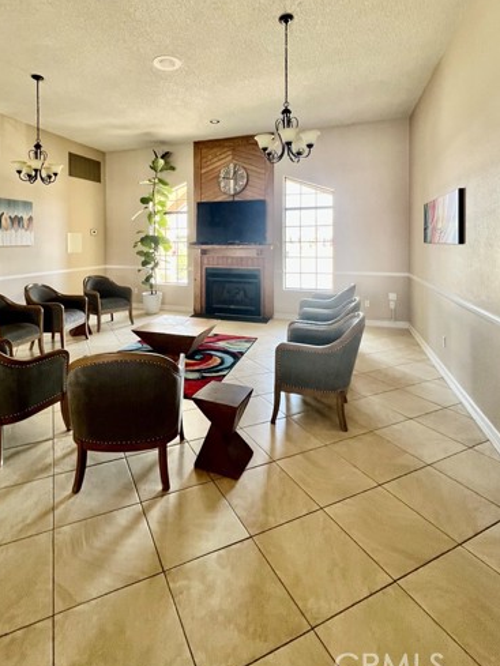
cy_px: 249
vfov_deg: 89.2
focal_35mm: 17
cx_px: 206
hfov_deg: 74.1
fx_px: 327
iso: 250
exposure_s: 1/120
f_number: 1.8
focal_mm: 1.57
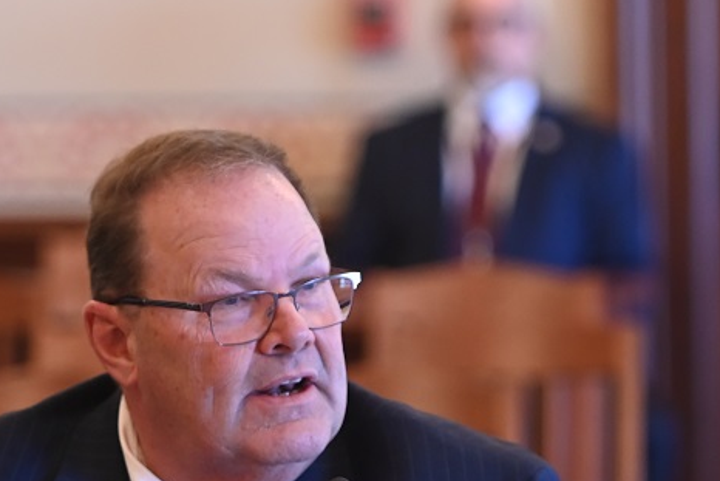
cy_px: 362
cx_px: 301
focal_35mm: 322
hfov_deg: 6.4
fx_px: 6442
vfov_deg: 4.3
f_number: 2.8
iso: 3200
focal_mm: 125
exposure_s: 1/200
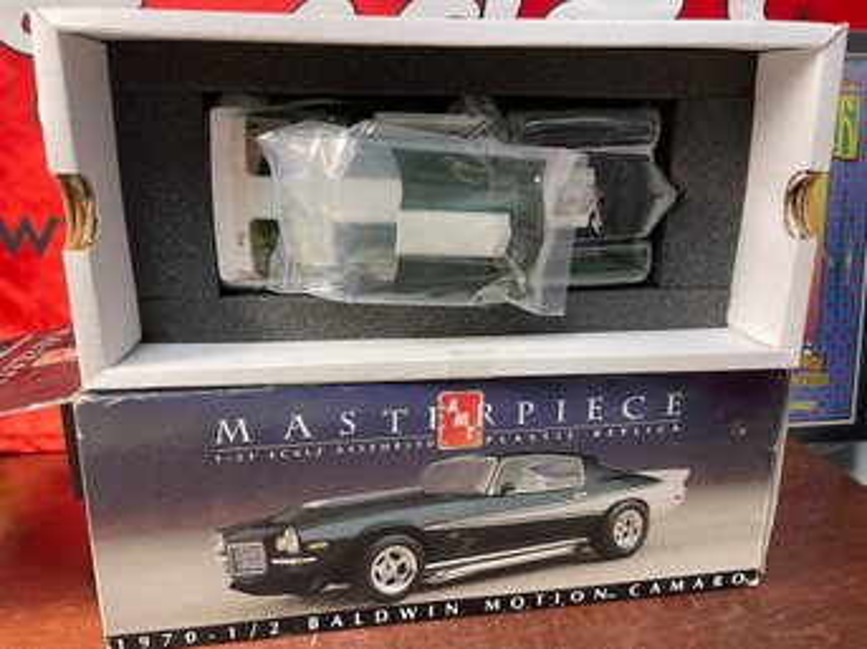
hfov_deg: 67.3
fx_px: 651
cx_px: 434
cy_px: 324
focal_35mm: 26
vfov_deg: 53.0
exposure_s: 1/60
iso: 125
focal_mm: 4.2
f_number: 1.6
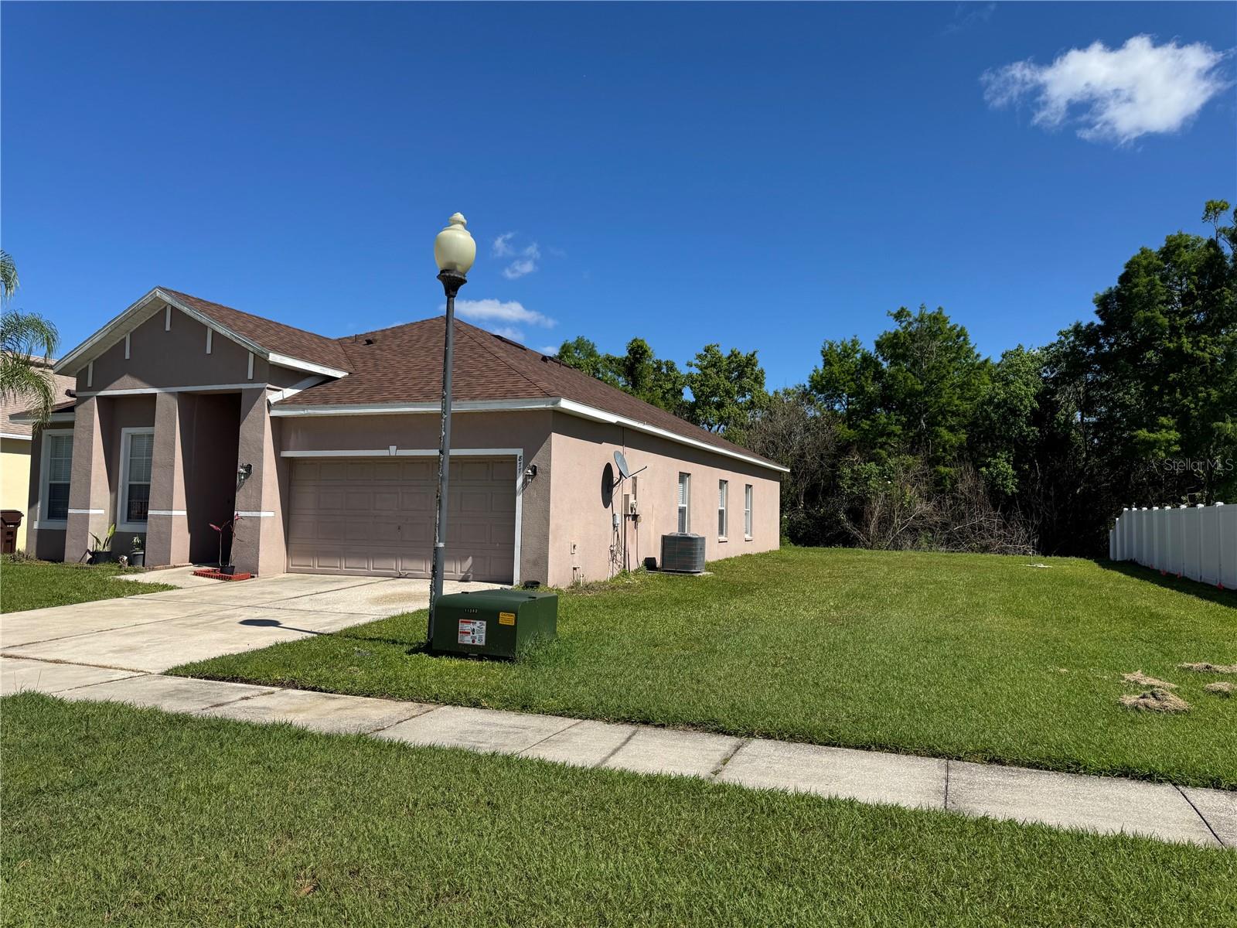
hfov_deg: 71.6
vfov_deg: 56.8
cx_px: 618
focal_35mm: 24
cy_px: 464
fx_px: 858
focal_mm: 6.76
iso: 80
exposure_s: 1/5348
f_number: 1.78
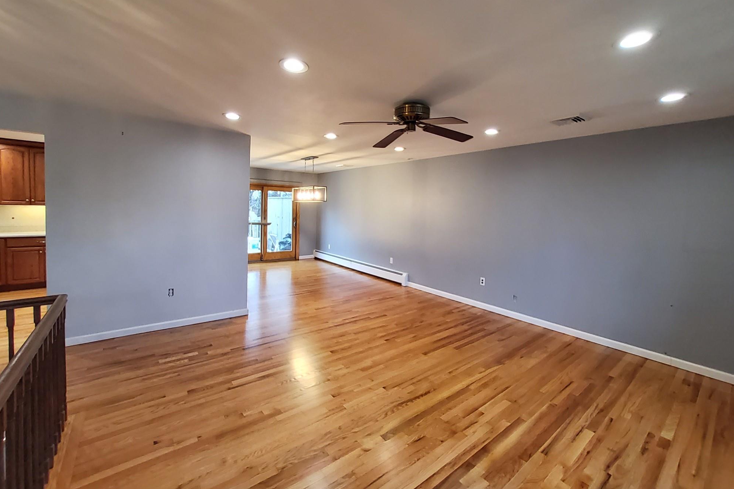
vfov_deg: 81.0
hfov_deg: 104.2
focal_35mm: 14
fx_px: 285
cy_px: 223
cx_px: 361
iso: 250
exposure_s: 1/30
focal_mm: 1.13
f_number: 2.2
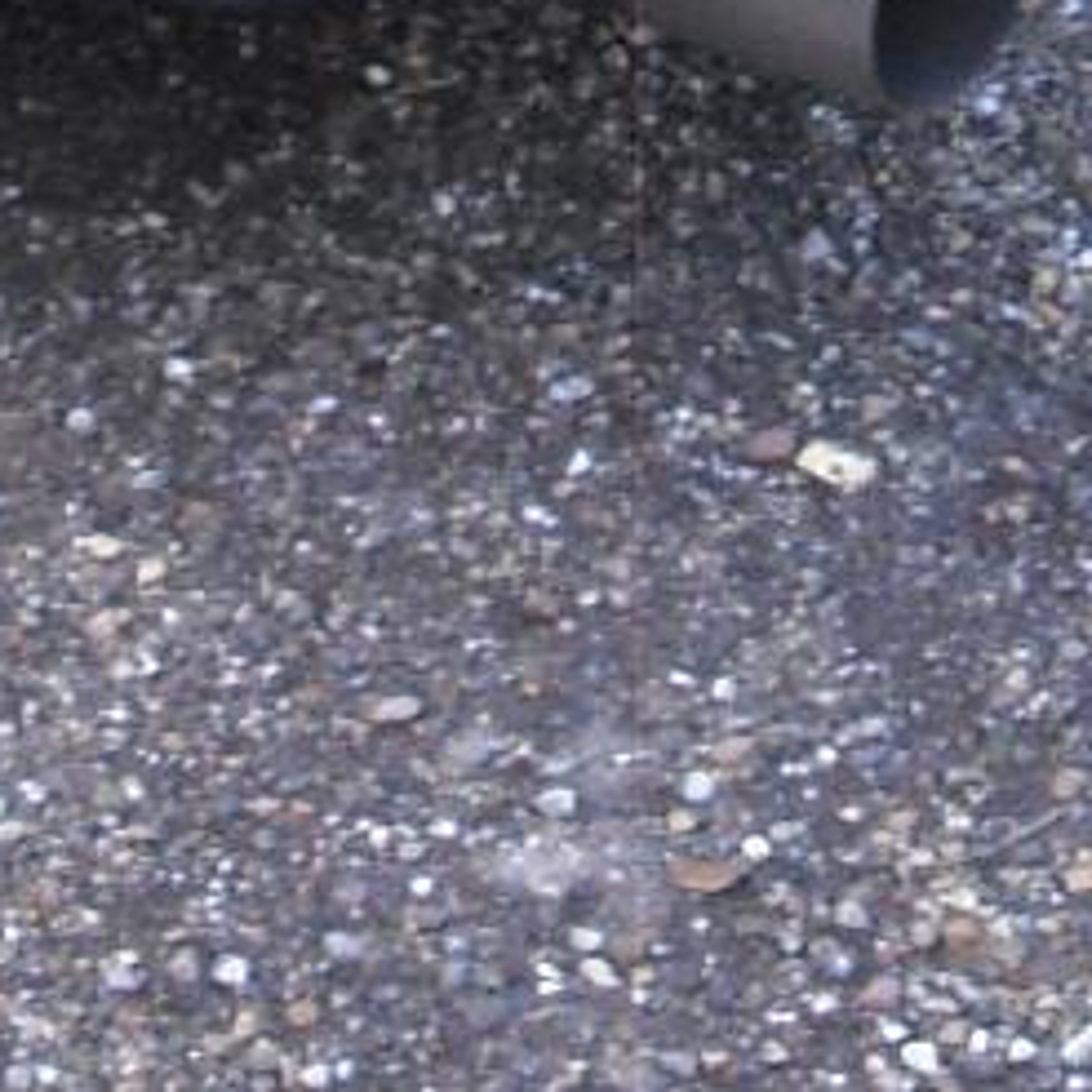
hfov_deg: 9.8
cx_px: 653
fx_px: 6353
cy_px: -1052
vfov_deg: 9.2
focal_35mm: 178
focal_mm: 6.2
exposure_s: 1/15
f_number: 2.8
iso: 200
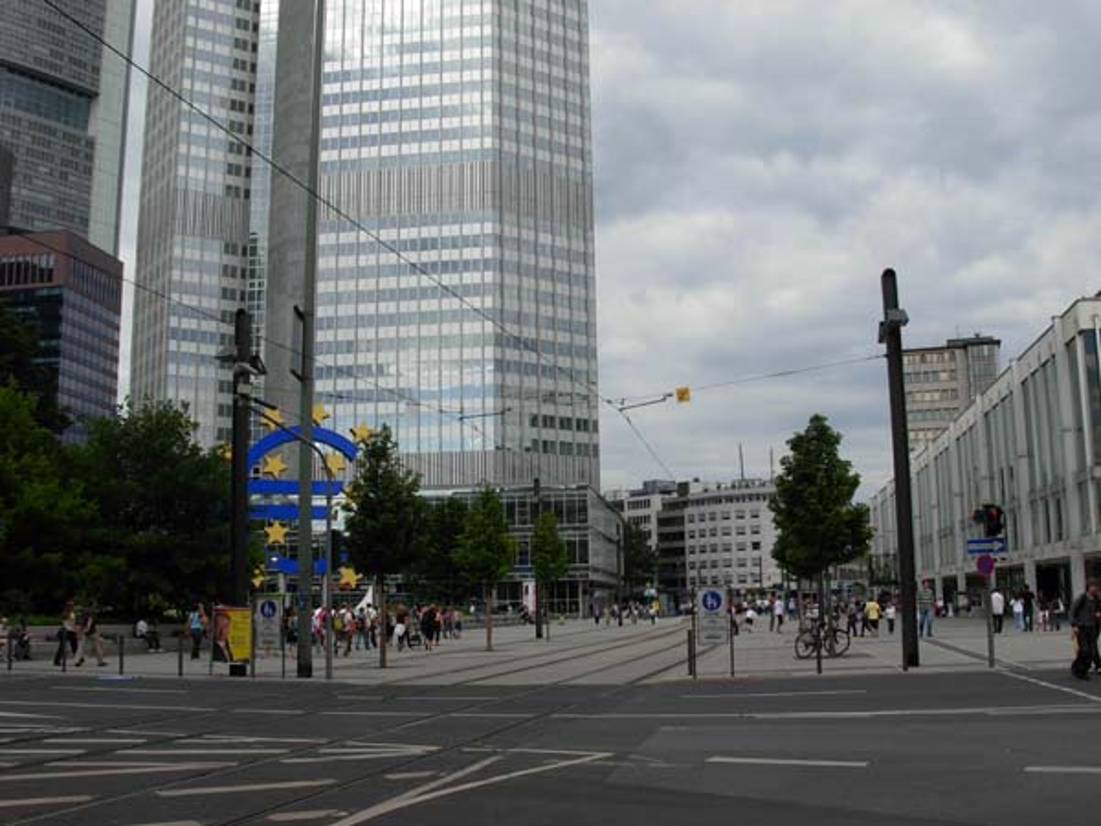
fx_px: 1209
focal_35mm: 38
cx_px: 550
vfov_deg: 37.7
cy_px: 413
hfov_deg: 49.0
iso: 79
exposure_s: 1/512
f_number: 4.9
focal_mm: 6.3
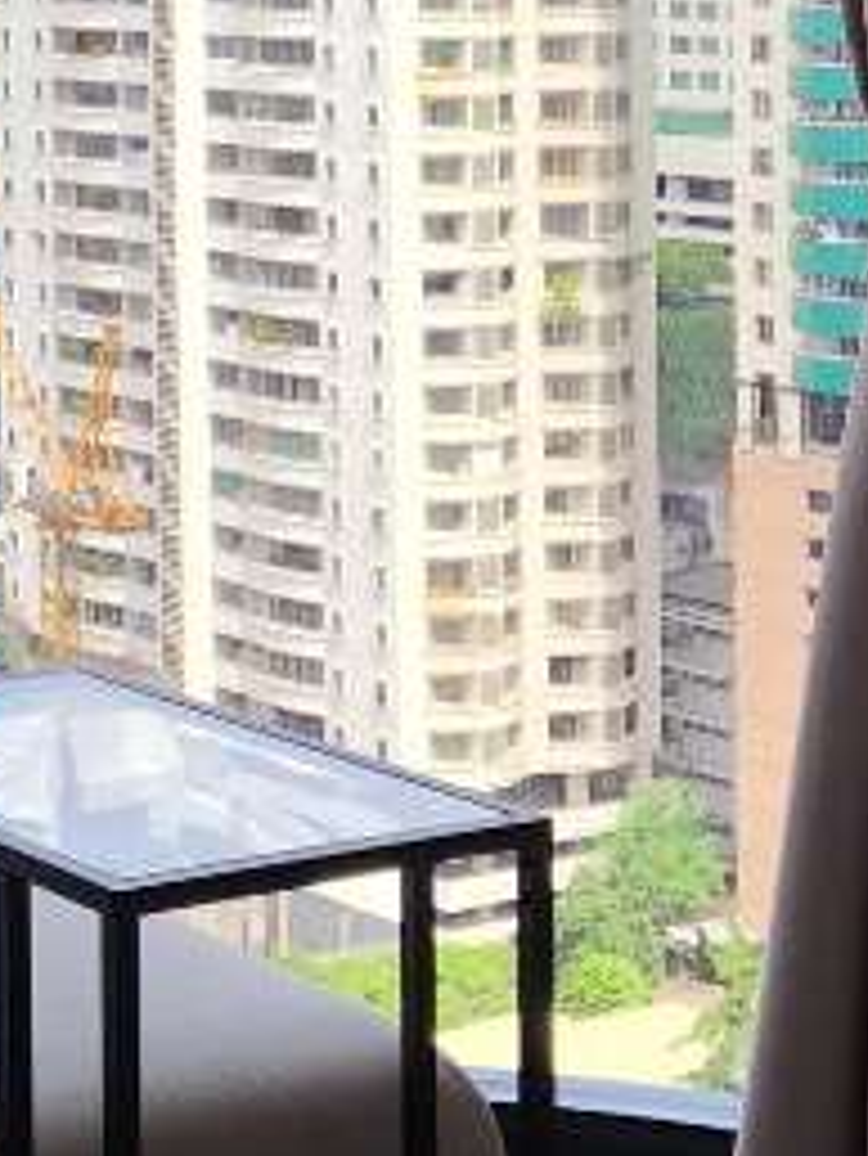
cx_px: -324
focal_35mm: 109
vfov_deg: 17.6
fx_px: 3641
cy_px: 4
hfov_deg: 13.0
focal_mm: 4
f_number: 1.8
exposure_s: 1/210
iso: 20
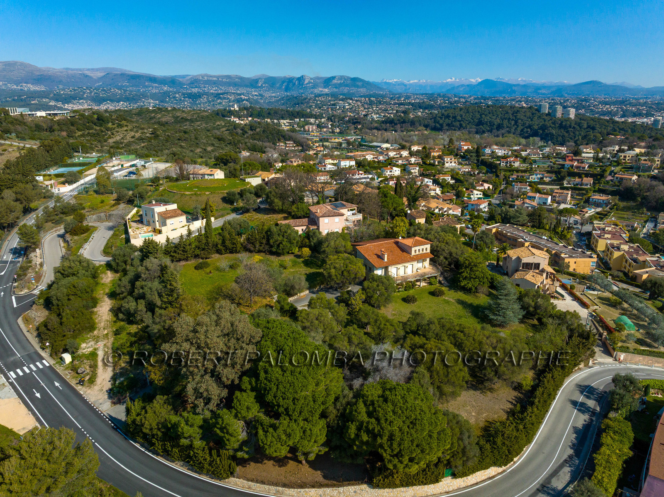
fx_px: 460
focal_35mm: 24
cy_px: 248
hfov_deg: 71.6
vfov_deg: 56.8
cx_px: 332
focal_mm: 12.3
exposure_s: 1/800
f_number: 7.1
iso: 200
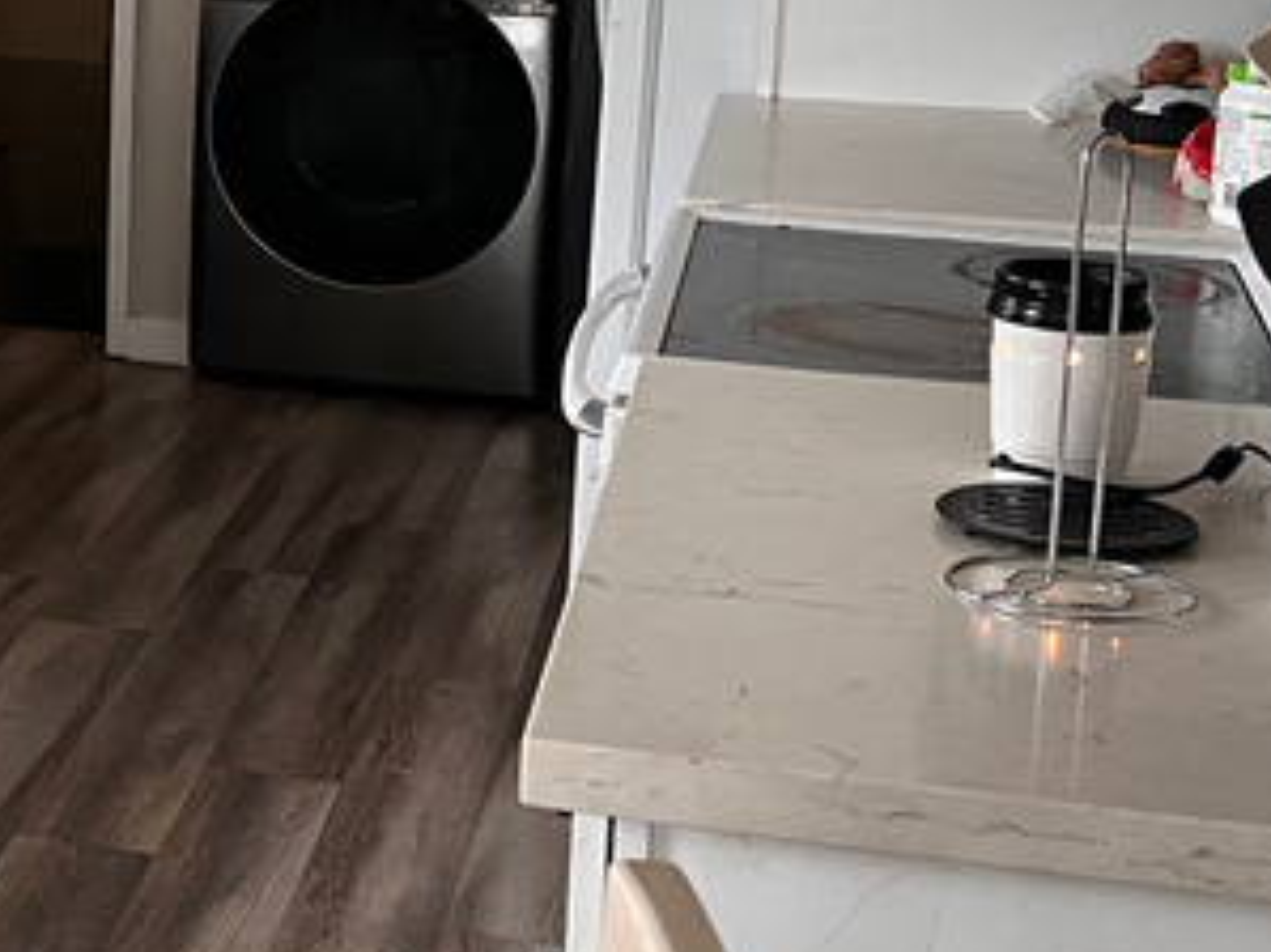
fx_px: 3267
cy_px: 162
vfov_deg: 16.4
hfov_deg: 20.4
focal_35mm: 89
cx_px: -298
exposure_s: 1/64
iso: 125
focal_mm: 5.7
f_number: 1.5
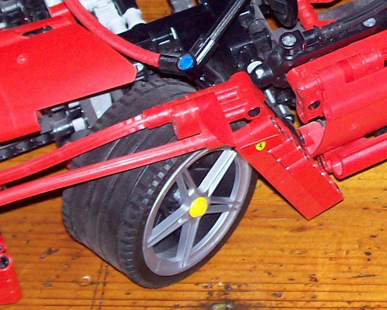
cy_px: -5
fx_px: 1959
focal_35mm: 171
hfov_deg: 11.2
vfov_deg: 9.0
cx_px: 334
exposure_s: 1/83.6
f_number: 3.4
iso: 80
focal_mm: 9.4
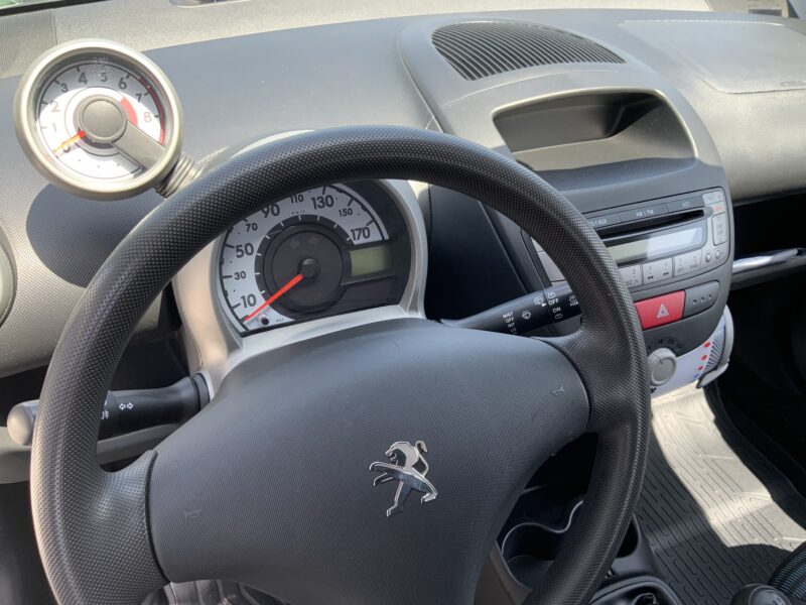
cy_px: 302
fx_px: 675
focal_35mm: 29
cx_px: 403
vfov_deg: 48.2
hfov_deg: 61.7
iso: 25
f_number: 1.8
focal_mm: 3
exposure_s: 1/122
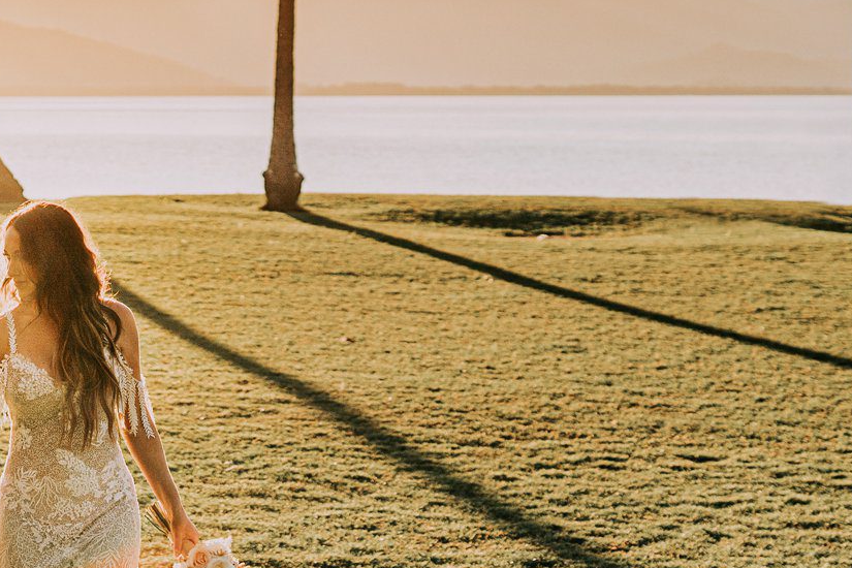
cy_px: 48
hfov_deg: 18.5
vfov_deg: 12.8
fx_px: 2508
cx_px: -97
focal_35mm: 106
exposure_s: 1/5000
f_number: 2
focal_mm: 35
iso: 125
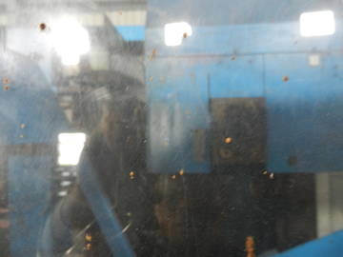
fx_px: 248
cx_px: 172
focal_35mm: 25
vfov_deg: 54.9
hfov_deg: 69.4
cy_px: 128
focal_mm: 4.5
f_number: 3.5
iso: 400
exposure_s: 1/10
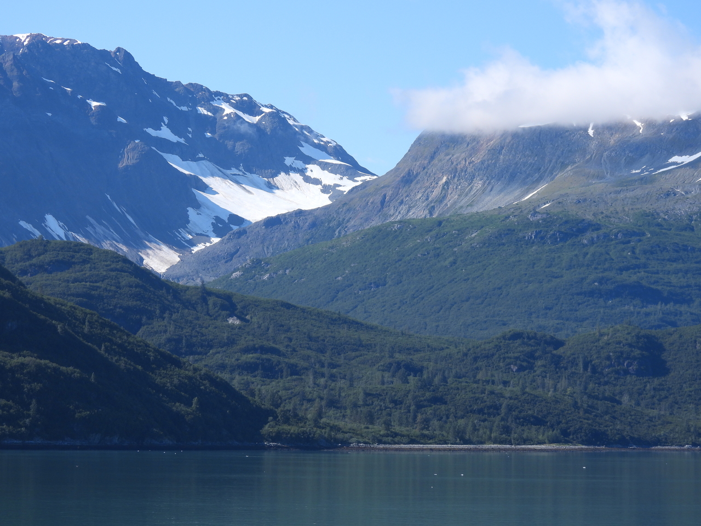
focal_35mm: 115
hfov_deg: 17.1
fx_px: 2329
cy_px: 263
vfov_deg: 12.9
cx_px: 350
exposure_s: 1/800
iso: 100
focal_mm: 20.5
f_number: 4
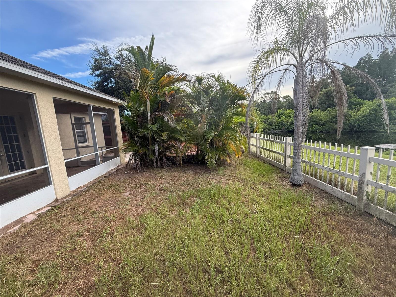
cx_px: 198
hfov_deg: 102.1
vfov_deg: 85.7
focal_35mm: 14
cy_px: 148
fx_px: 160
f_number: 2.2
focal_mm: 2.22
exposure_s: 1/284
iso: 64
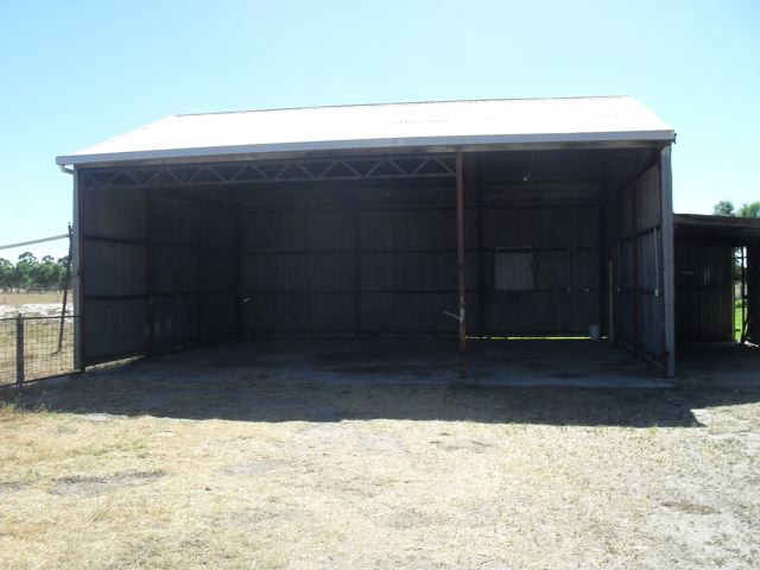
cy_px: 285
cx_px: 380
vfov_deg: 40.7
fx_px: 768
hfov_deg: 52.6
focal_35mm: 35
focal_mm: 6.3
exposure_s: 1/125
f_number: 8.4
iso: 100
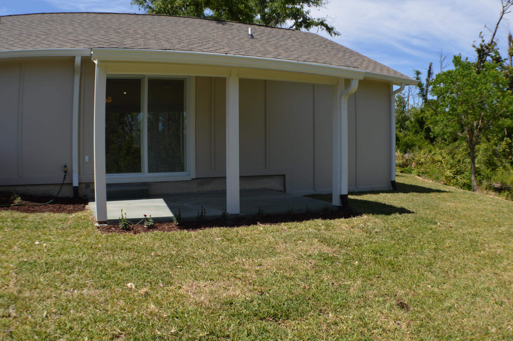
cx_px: 256
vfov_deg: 34.1
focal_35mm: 39
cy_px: 170
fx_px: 555
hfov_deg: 49.6
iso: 100
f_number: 7.1
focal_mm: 26
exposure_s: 1/200
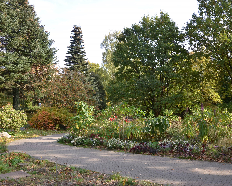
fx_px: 213
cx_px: 114
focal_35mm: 31
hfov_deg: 57.2
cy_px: 93
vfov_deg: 47.1
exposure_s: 1/200
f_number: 5
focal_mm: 18
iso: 100
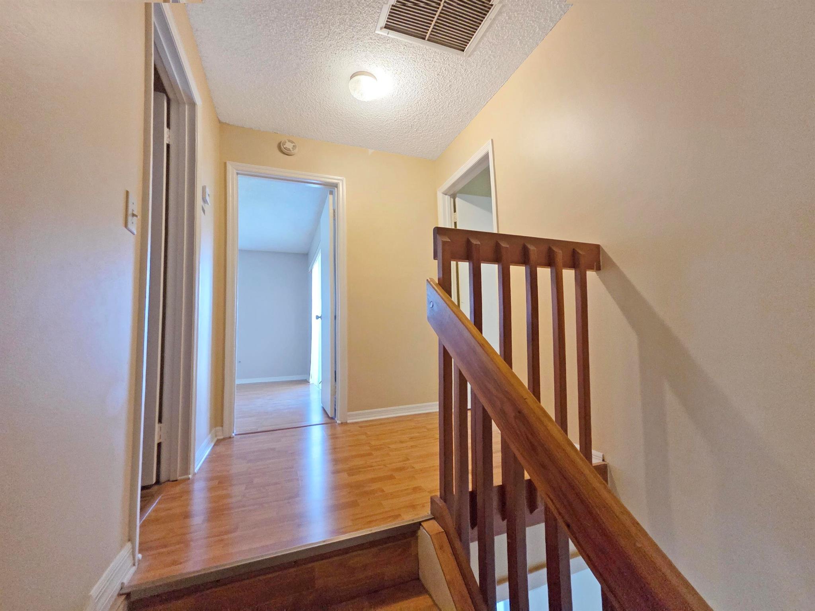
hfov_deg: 106.2
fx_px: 306
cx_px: 408
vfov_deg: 89.9
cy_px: 306
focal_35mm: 13
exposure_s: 1/60
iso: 640
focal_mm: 2.2
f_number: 2.2
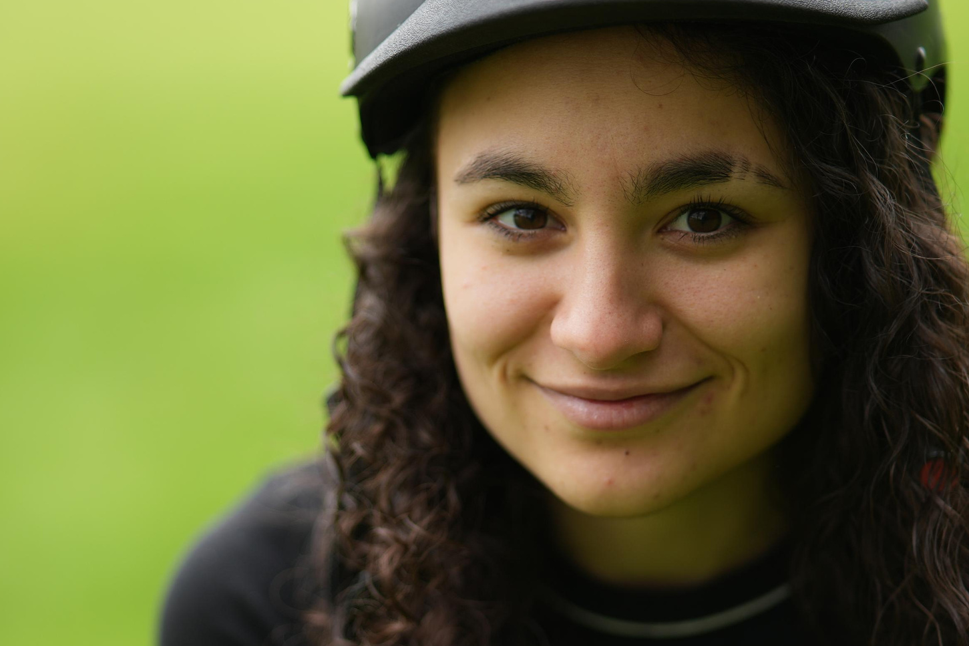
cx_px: 430
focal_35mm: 150
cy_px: 453
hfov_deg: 13.7
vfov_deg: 9.1
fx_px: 4037
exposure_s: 1/1000
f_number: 1.4
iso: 100
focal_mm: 85
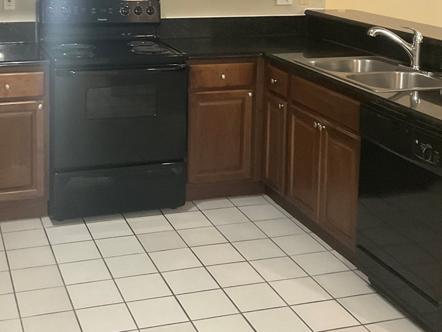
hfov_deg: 32.6
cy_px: 25
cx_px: 172
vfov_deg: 24.1
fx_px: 754
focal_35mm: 59
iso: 200
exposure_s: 1/40
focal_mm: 3
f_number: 1.8
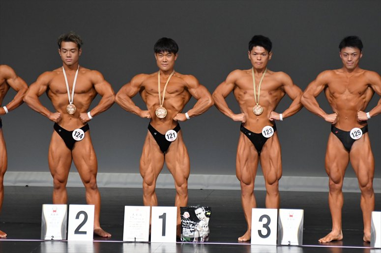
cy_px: 126
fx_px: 3967
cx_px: 190
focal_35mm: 375
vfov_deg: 3.7
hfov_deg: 5.5
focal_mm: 250
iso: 5000
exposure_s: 1/400
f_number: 5.6
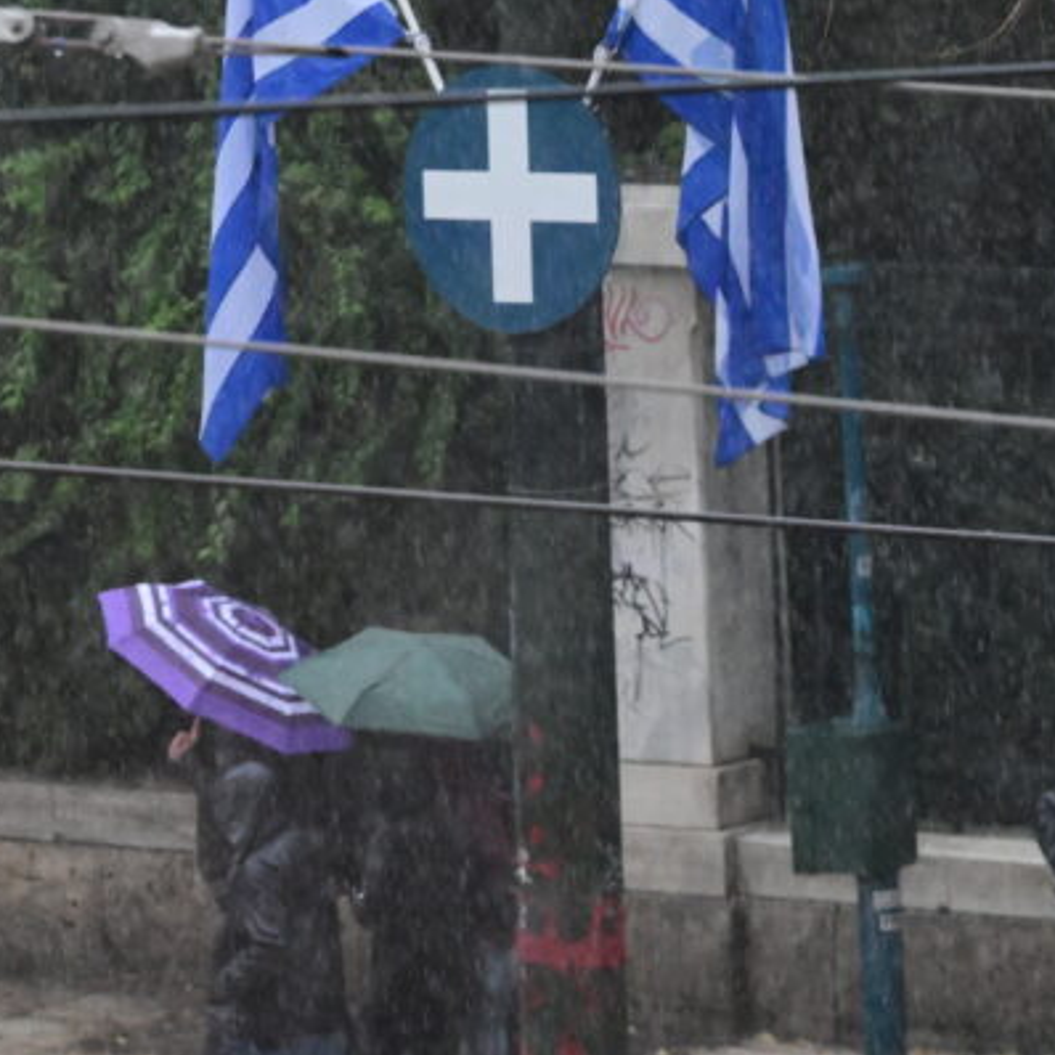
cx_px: 87
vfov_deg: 4.1
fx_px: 14585
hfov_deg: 4.1
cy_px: 376
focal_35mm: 423
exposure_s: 1/400
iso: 8000
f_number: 5.6
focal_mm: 165
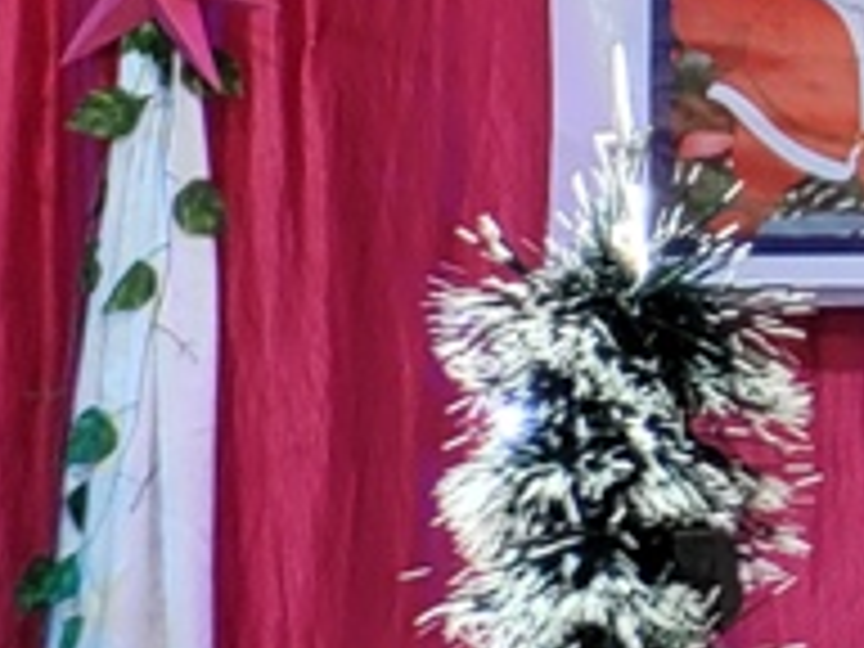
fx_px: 10109
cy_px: -176
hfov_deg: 4.7
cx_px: 2246
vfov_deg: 3.7
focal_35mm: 405
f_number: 2.4
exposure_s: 1/50
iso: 64
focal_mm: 7.12
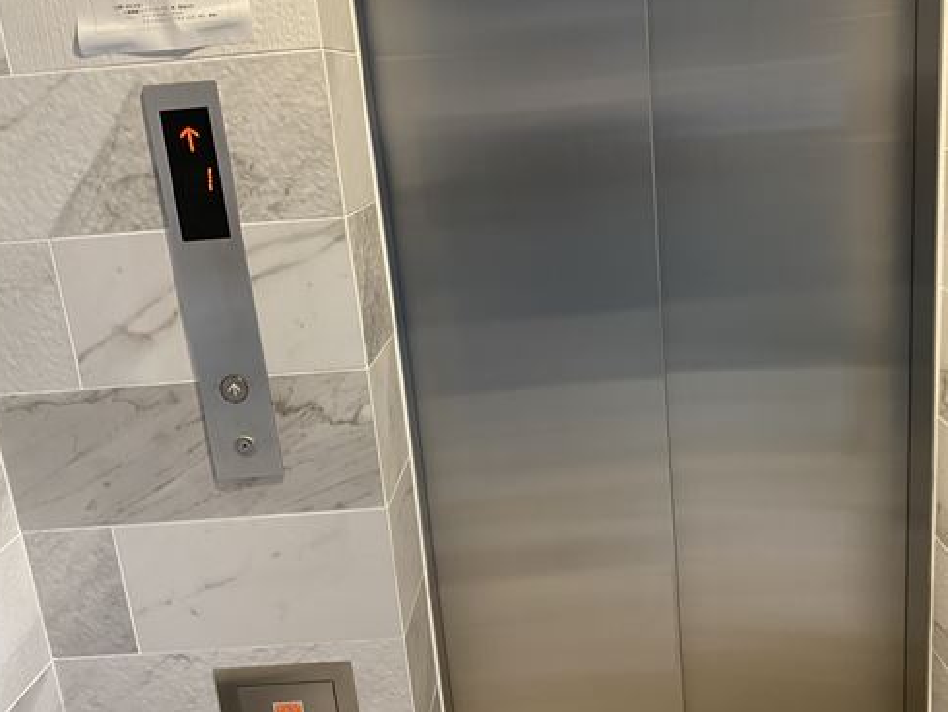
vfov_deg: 41.8
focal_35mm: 34
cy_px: 359
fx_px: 931
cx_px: 562
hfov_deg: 53.6
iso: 200
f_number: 1.8
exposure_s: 1/48
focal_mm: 4.25
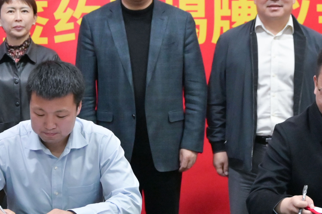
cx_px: 183
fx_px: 1064
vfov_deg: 11.5
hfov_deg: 17.2
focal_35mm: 119
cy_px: 78
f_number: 2.8
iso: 5000
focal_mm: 37
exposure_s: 1/250
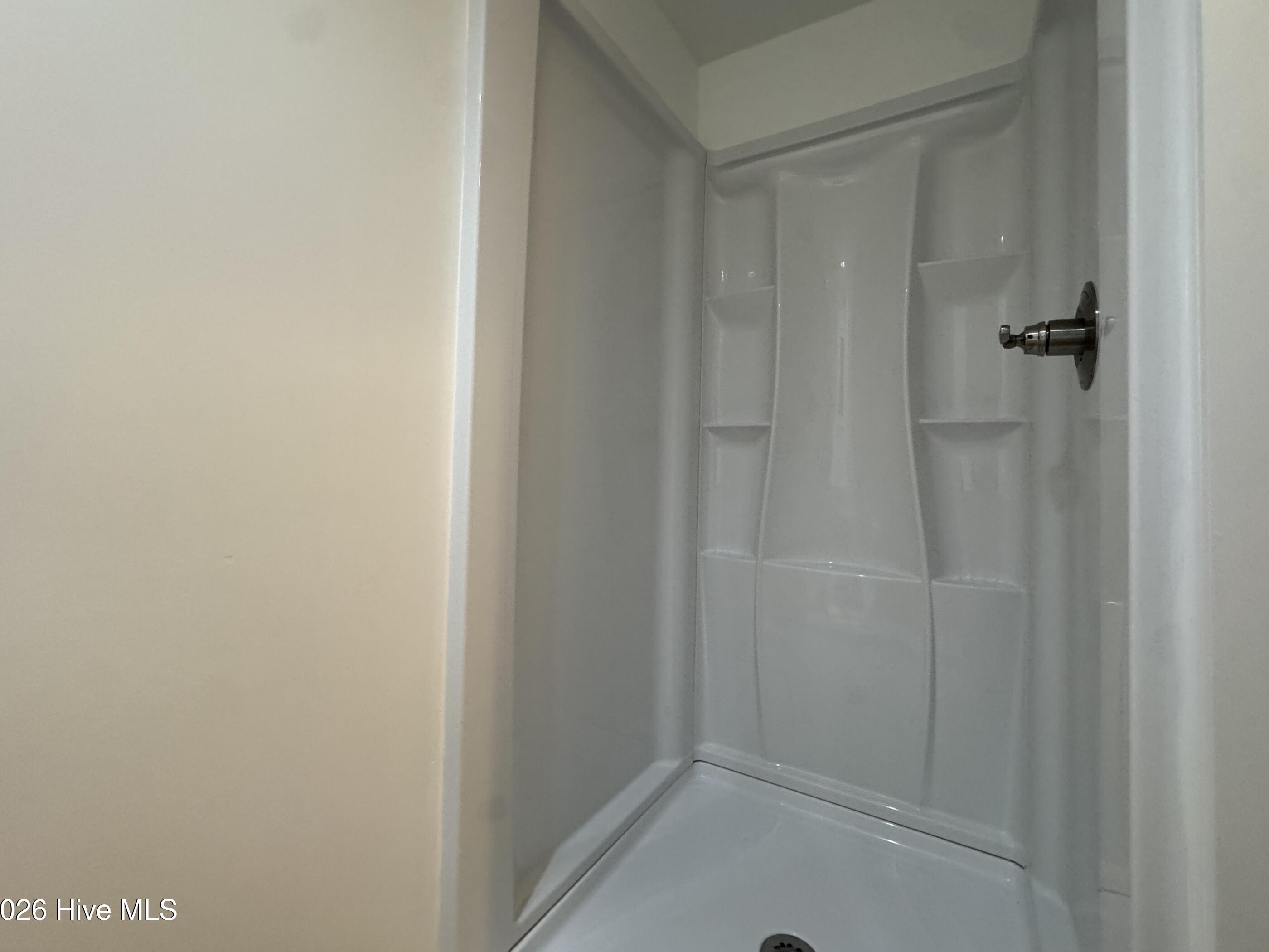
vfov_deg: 81.7
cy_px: 447
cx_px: 640
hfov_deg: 98.2
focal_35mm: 15
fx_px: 550
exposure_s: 1/120
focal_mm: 2.22
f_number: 2.2
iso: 320
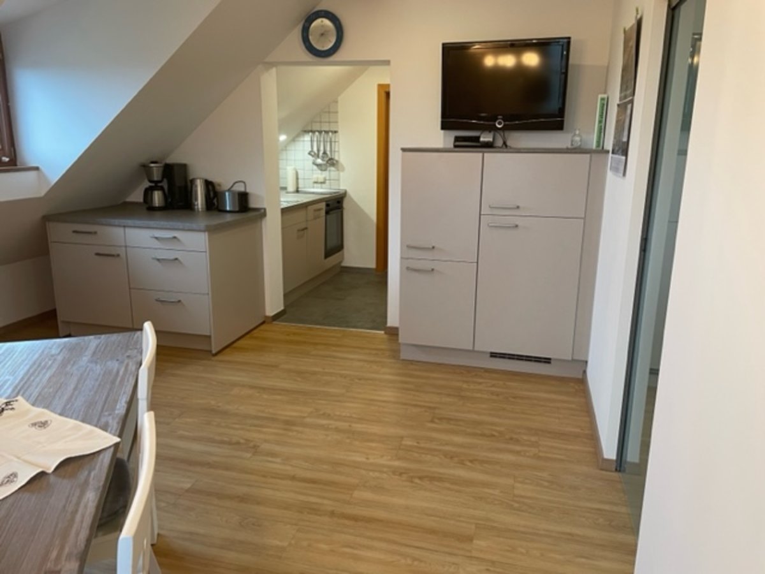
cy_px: 287
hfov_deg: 67.3
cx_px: 382
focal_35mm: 26
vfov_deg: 53.1
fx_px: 575
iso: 125
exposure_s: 1/50
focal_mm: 4.2
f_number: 1.6
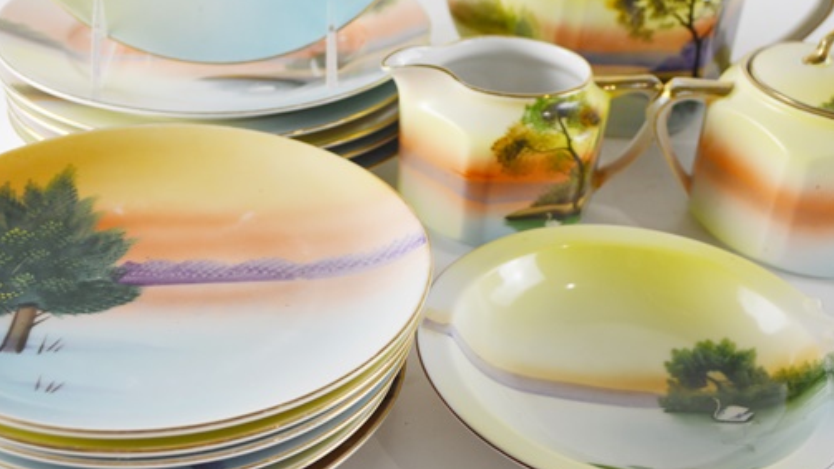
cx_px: 411
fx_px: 995
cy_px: 293
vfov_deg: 26.4
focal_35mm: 45
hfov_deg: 45.5
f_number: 5.6
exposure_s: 1/125
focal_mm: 24
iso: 220
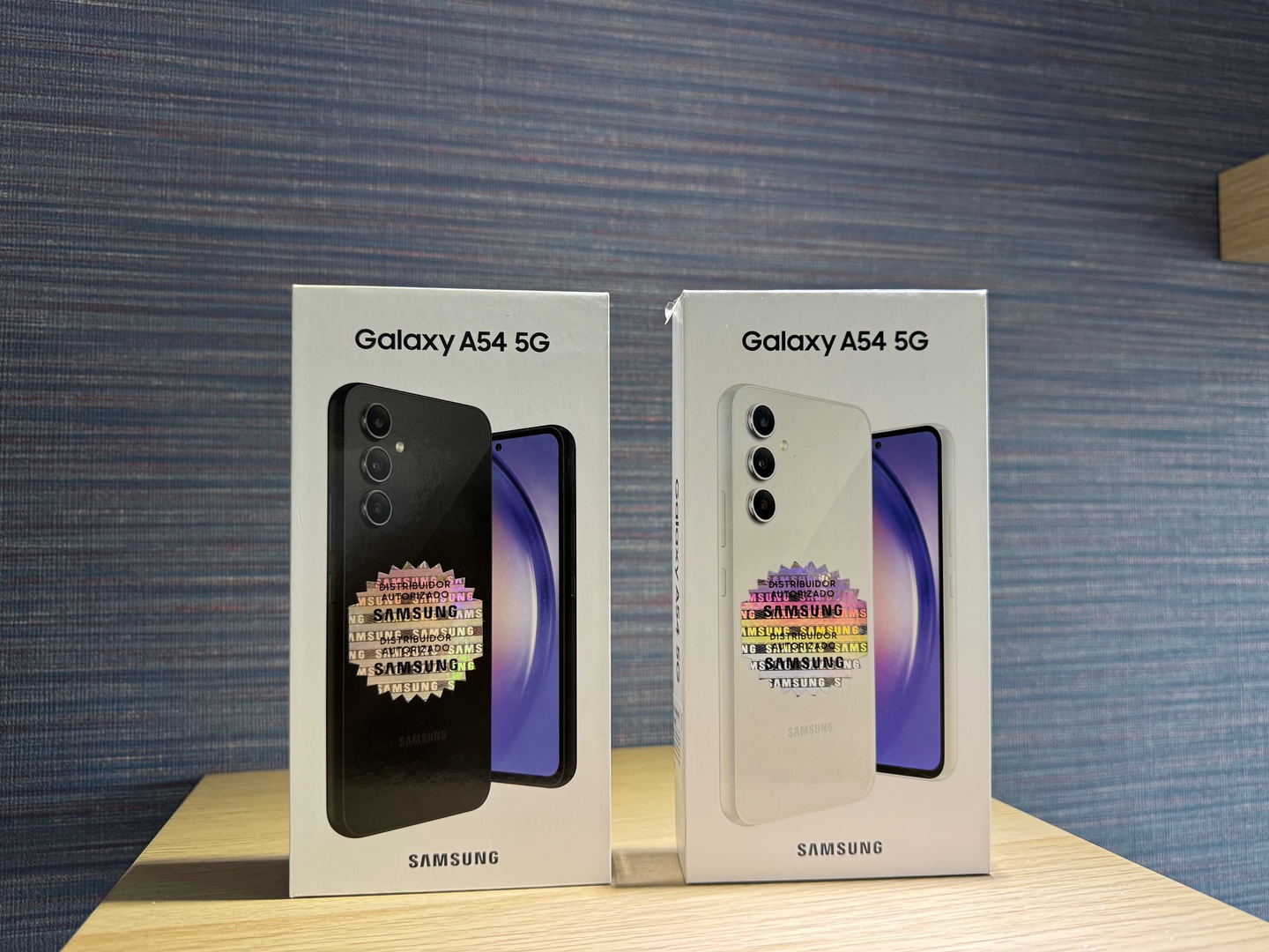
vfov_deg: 56.8
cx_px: 634
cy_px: 476
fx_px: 880
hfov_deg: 71.6
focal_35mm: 24
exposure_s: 1/60
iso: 250
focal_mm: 6.86
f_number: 1.78
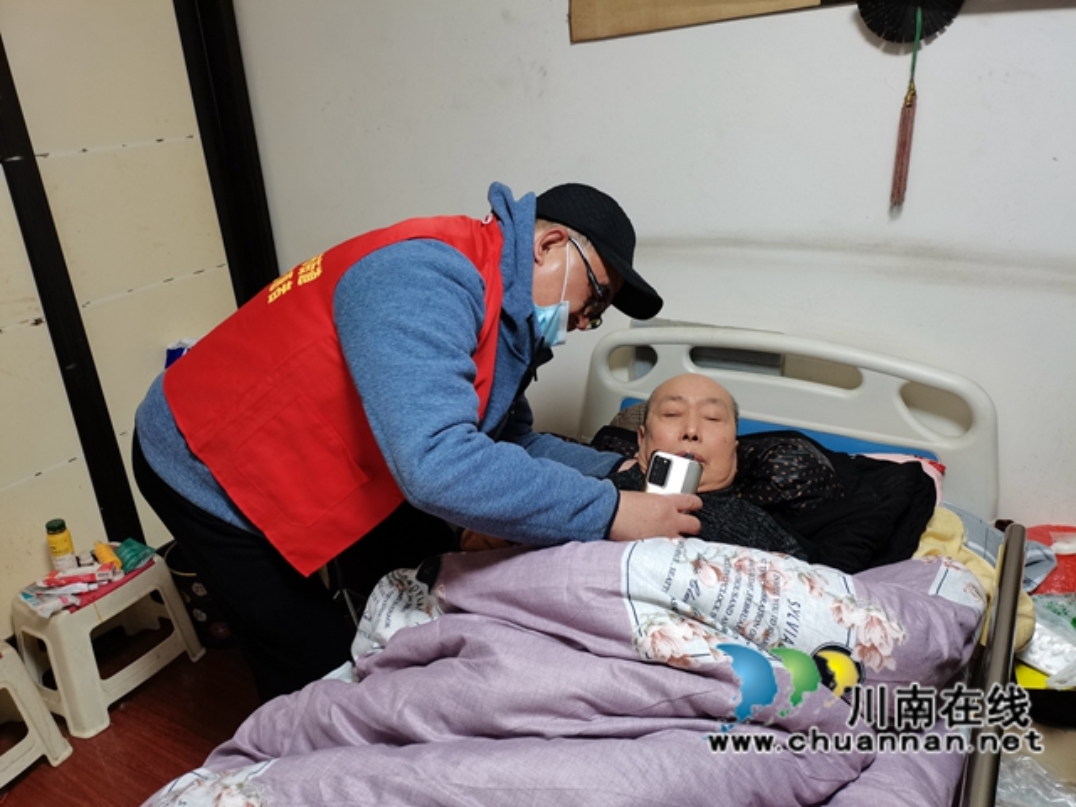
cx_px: 538
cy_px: 404
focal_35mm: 26
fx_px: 808
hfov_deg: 67.3
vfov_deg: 53.1
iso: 640
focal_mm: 5.58
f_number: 1.8
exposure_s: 1/40
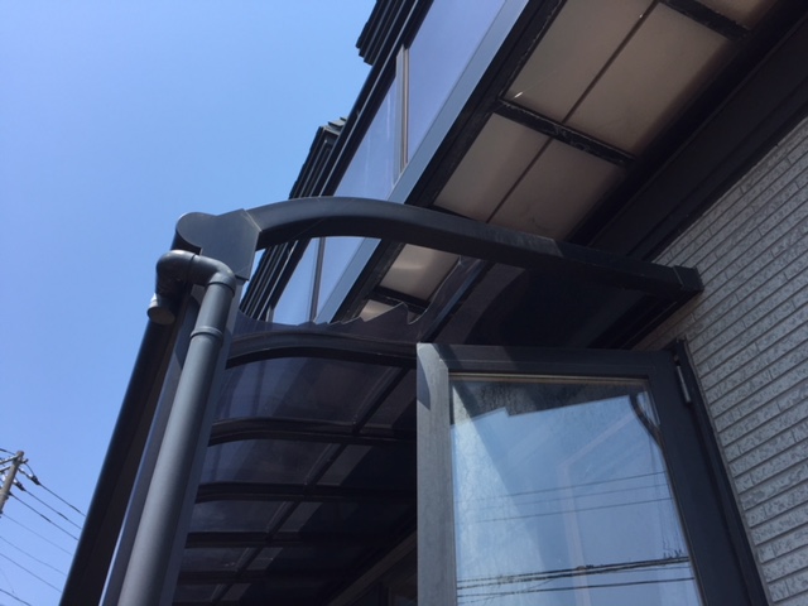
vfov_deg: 48.2
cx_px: 404
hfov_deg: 61.7
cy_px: 303
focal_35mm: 29
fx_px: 677
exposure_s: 1/1236
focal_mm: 4.15
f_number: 2.2
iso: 32
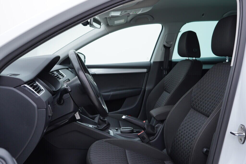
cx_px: 123
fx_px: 246
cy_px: 82
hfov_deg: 53.1
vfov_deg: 36.9
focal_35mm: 36
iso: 125
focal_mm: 24
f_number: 3.2
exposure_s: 1/50
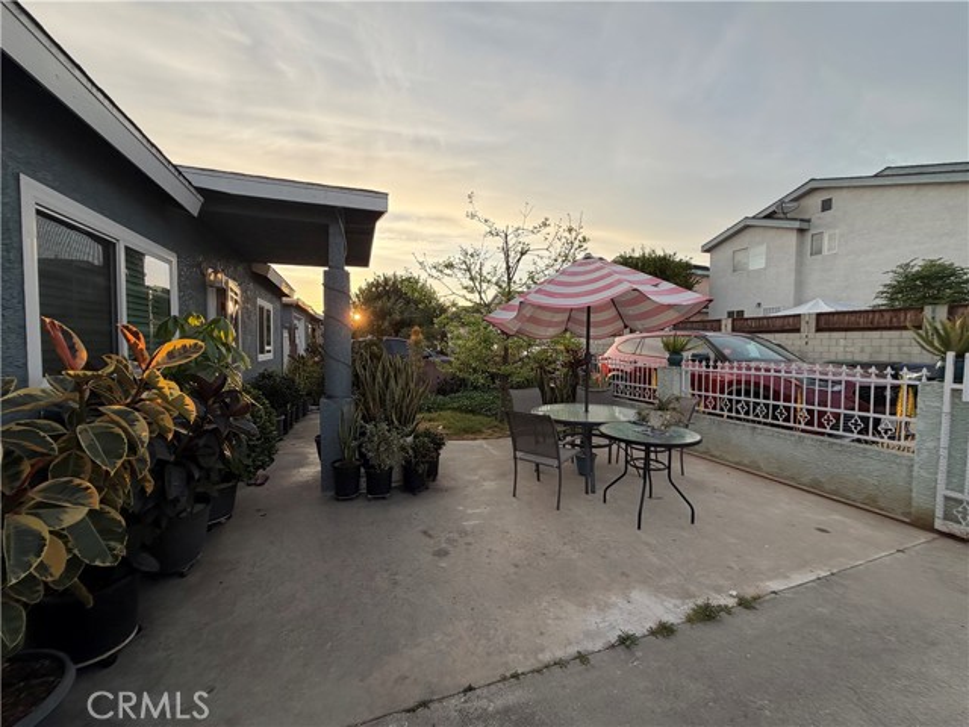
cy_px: 364
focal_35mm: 14
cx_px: 484
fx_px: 392
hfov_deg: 102.1
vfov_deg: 85.7
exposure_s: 1/502
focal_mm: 2.22
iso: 50
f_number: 2.2
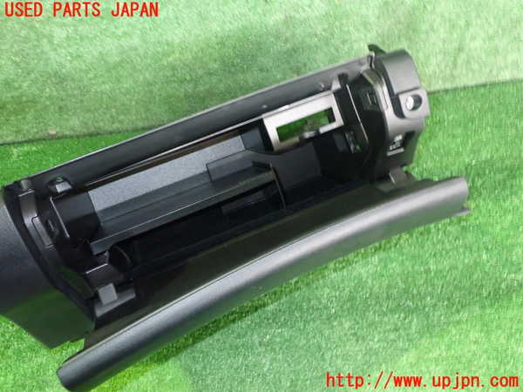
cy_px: 196
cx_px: 262
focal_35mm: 30
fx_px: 453
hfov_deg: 60.0
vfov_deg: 46.8
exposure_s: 1/2.5
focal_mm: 5.4
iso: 800
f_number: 6.3
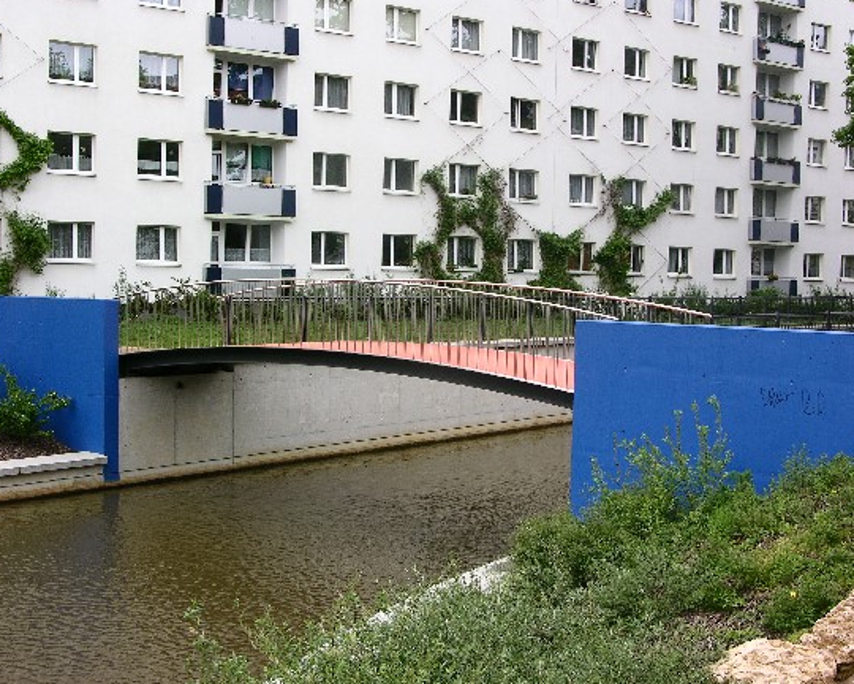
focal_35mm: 53
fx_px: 1340
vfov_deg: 28.6
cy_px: 340
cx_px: 420
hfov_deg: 35.4
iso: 50
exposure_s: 1/70.7
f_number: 6
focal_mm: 12.7
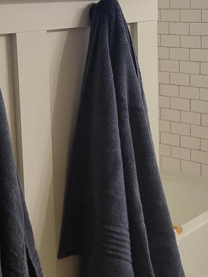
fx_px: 568
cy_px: 68
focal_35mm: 71
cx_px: 173
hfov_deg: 20.5
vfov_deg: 27.0
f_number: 1.8
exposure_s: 1/120
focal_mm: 5.4
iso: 160
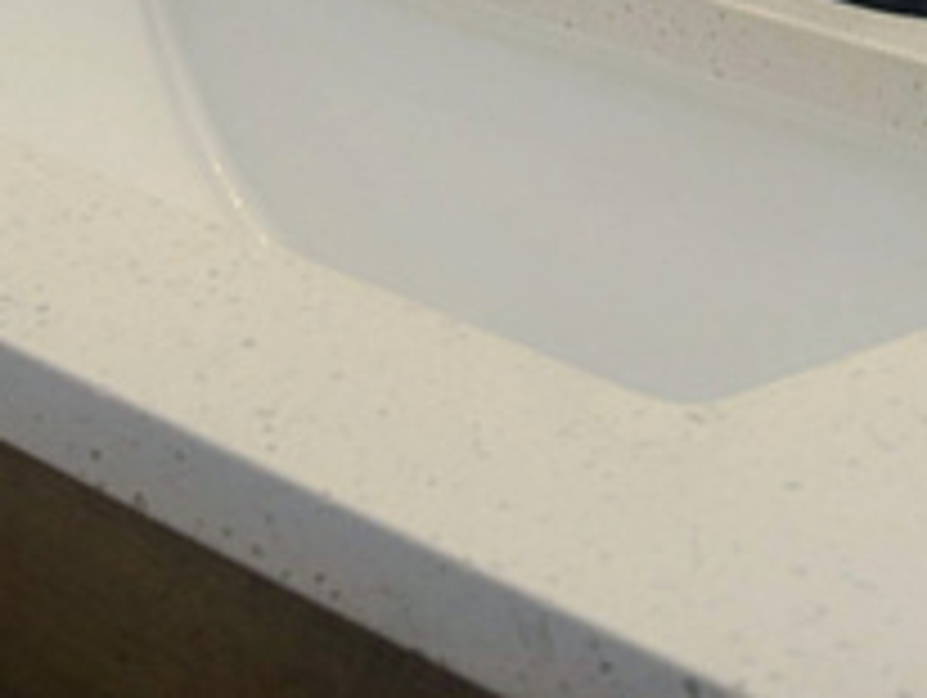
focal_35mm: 119
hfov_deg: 13.7
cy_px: -959
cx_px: -1001
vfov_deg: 10.7
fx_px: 3190
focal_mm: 6.81
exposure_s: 1/120
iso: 75
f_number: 1.85
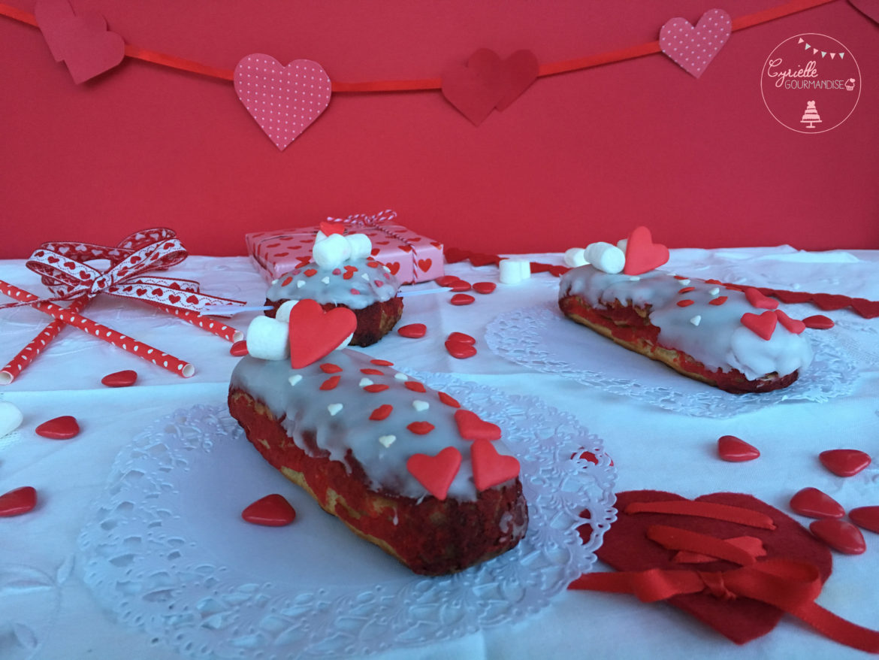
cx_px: 440
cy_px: 330
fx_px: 737
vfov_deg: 48.2
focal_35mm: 29
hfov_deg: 61.6
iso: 200
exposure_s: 1/33
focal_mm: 4.15
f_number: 2.2
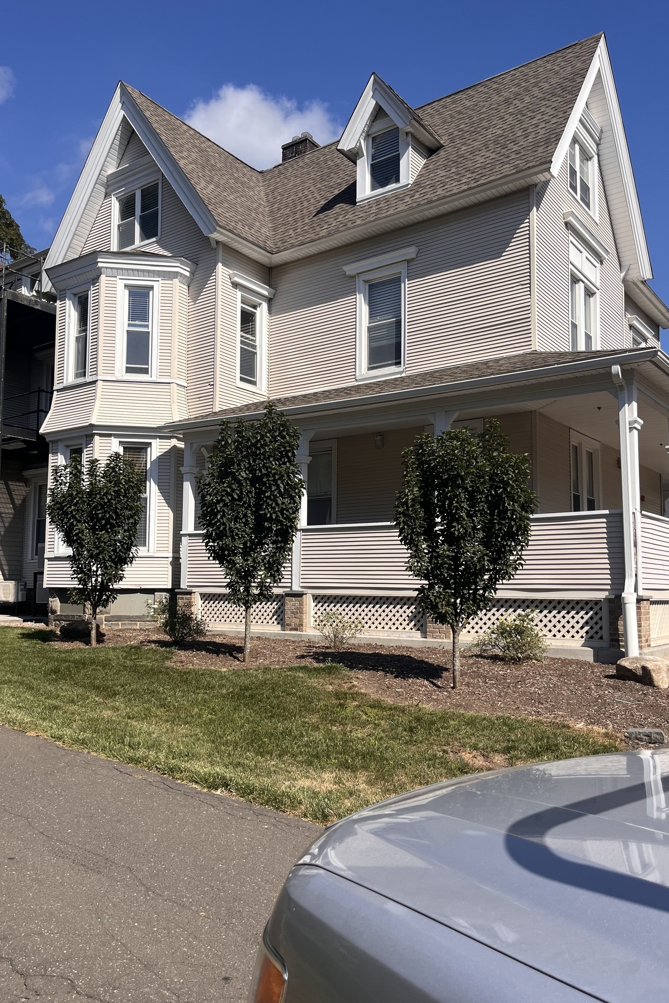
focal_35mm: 28
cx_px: 322
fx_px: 781
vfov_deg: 65.5
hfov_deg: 46.4
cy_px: 513
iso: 50
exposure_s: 1/4149
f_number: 1.6
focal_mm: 5.1
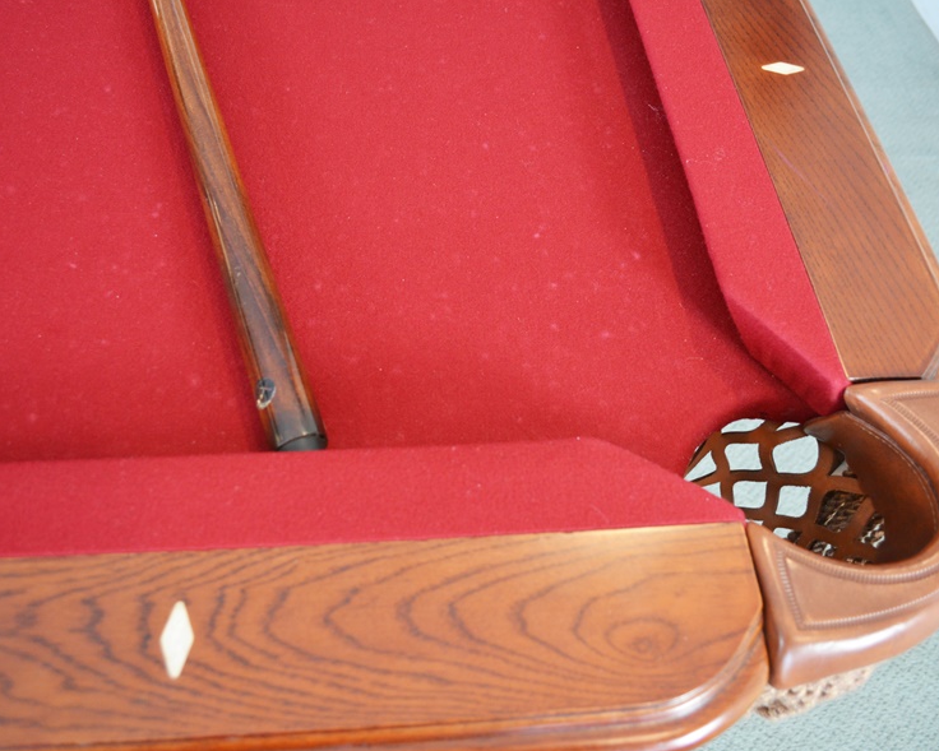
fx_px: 862
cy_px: 375
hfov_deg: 57.2
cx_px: 471
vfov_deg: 47.1
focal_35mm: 31
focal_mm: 18
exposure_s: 1/40
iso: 800
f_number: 3.5
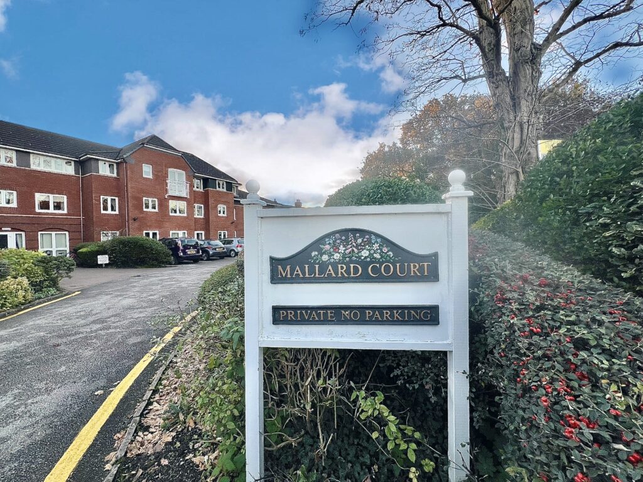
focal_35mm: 13
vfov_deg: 89.9
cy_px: 241
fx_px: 241
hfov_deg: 106.2
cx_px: 322
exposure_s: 1/99
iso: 32
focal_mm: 1.57
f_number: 1.8
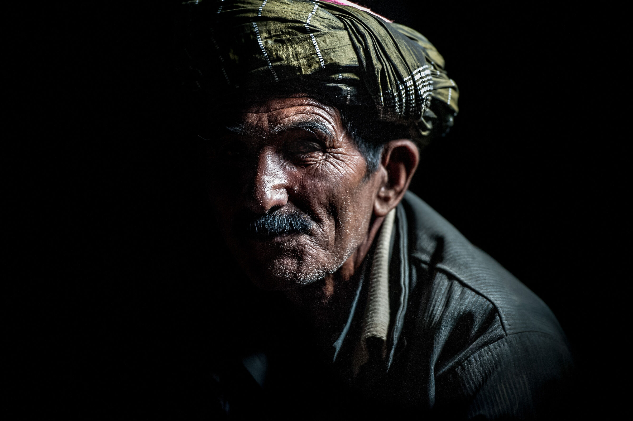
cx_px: 316
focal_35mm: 200
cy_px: 210
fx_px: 3514
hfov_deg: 10.3
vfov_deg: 6.9
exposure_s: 1/80
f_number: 2.8
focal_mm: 200
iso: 6400
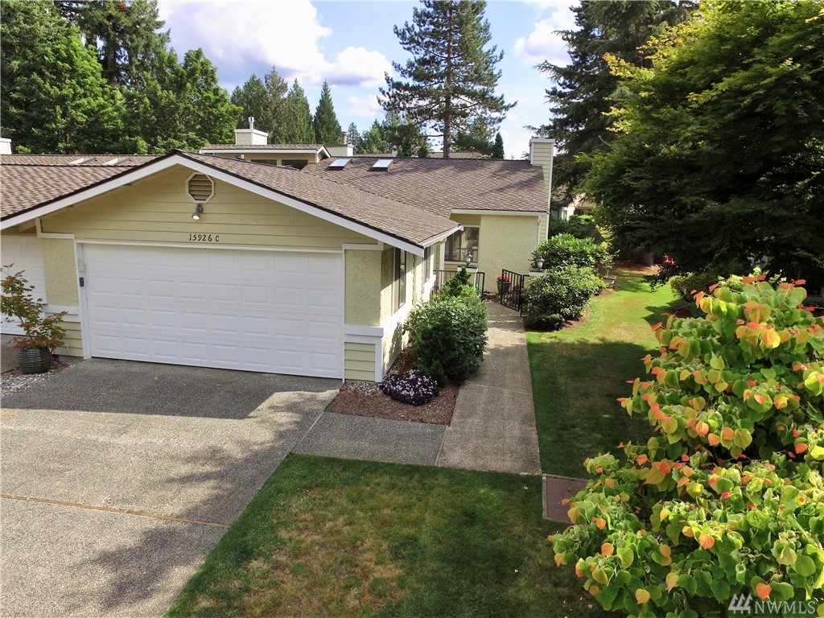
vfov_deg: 66.0
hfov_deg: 81.7
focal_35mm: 20
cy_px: 309
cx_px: 412
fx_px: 476
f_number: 2.8
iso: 100
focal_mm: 3.61
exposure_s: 1/944
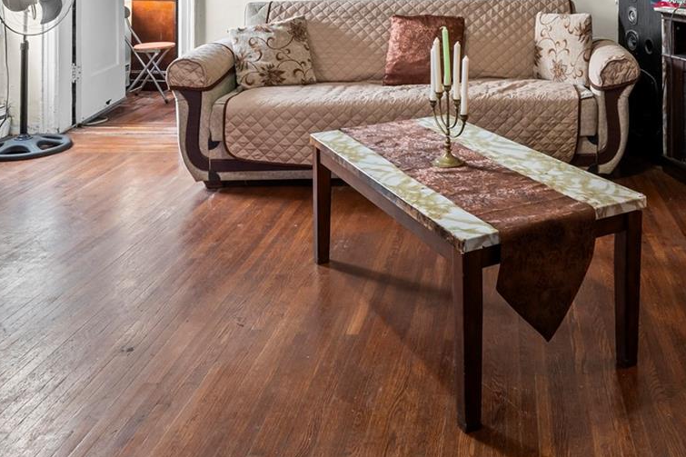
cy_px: -38
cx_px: 483
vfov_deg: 31.4
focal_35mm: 38
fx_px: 724
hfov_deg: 49.4
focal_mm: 14
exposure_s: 1/1.25
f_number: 10
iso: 500
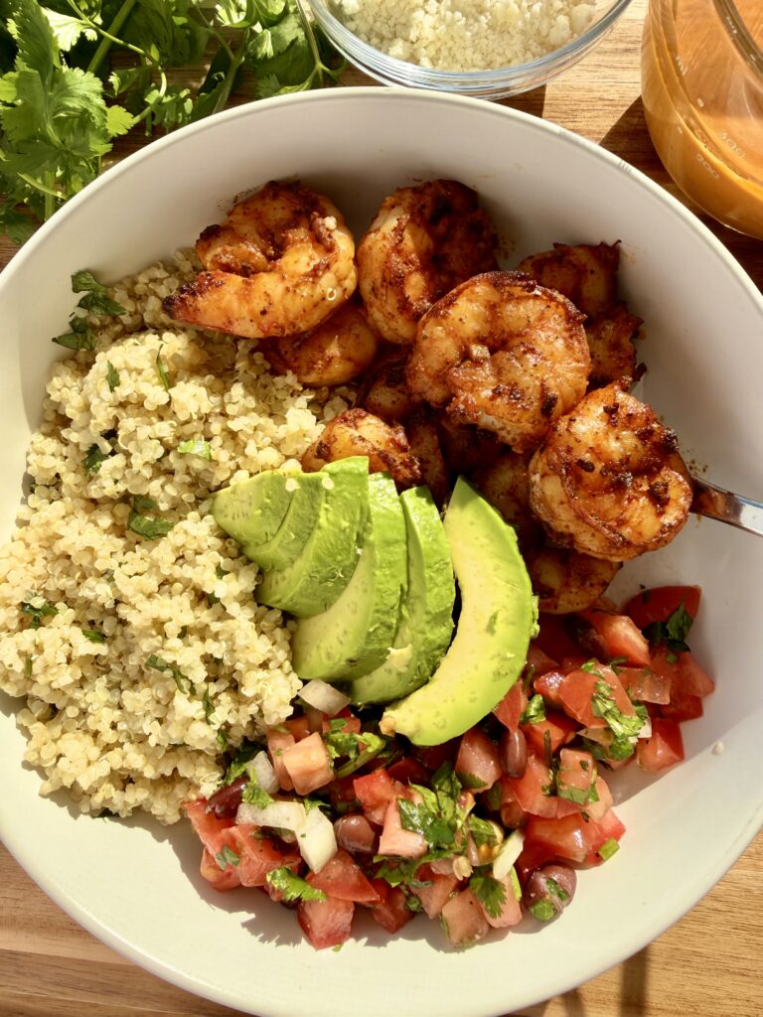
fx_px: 705
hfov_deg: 56.8
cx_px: 382
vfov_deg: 71.6
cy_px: 508
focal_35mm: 24
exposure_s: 1/679
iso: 40
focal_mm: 2.22
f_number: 2.2
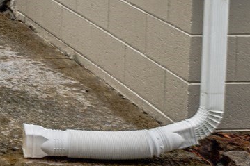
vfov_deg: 9.1
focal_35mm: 137
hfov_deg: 12.2
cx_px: -336
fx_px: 951
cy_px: -216
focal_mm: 24
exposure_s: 1/100
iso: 200
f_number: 5.6
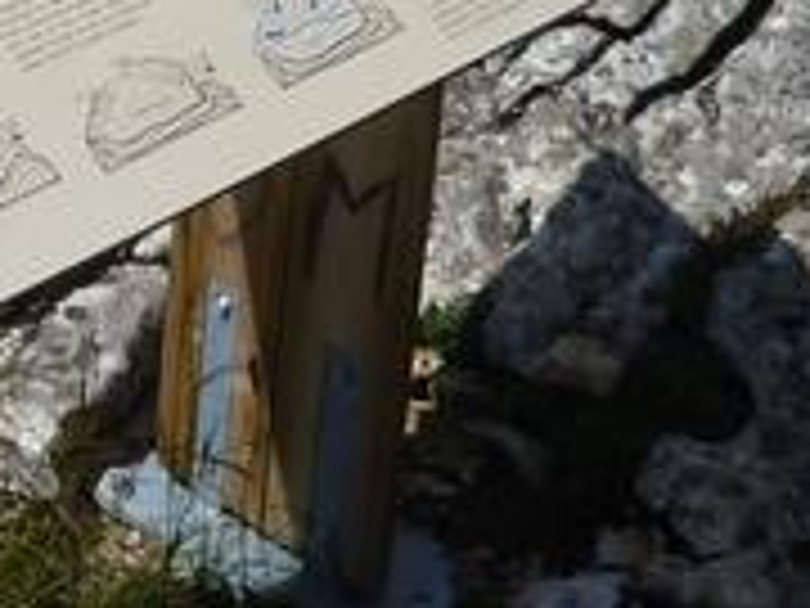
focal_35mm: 111
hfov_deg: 16.8
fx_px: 2597
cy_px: -414
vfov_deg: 12.4
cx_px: -216
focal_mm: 4.5
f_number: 5.6
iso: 80
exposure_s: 1/500
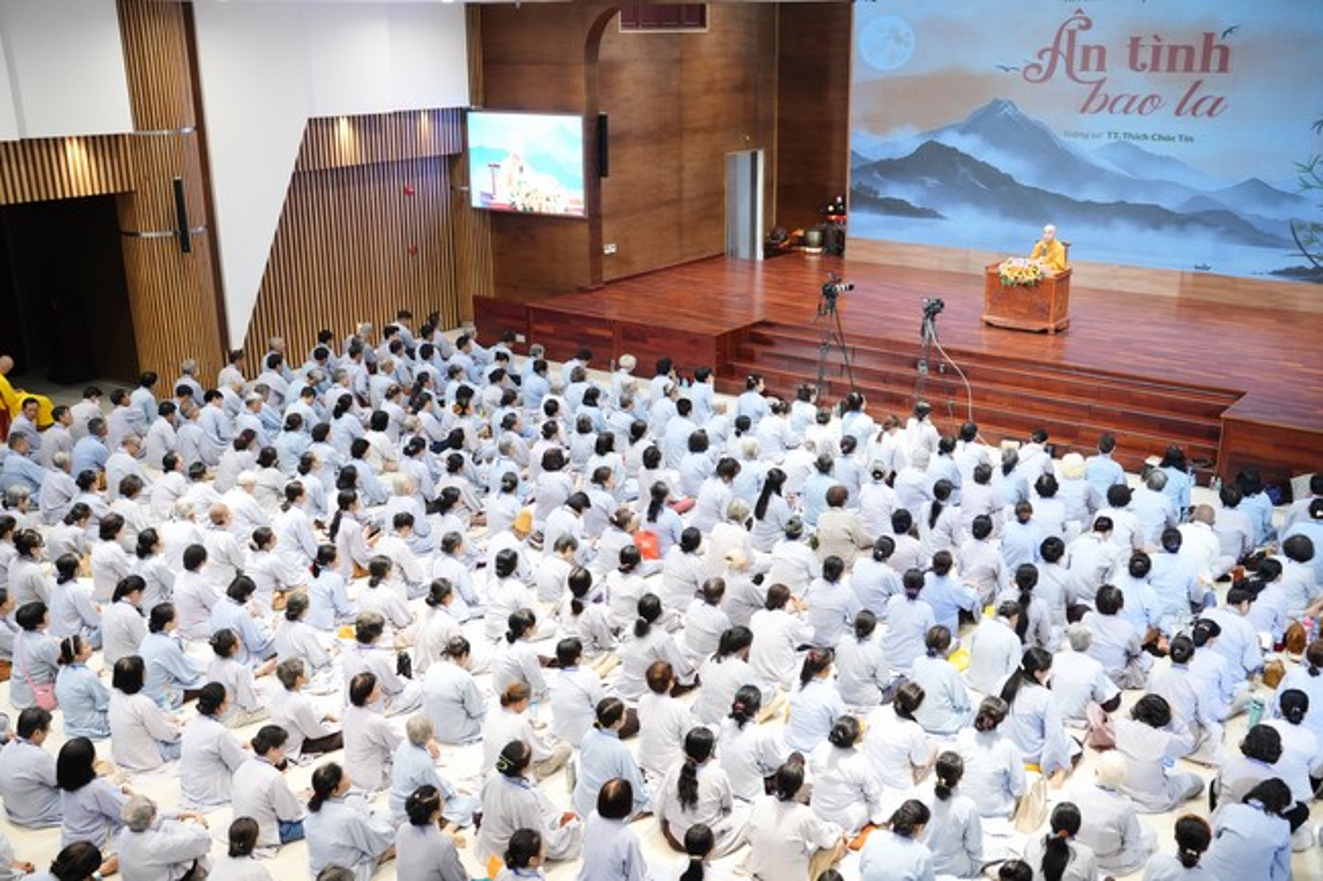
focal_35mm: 35
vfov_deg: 37.8
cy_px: 440
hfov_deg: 54.4
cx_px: 662
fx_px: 1286
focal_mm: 35
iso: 4000
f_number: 2.8
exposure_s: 1/160
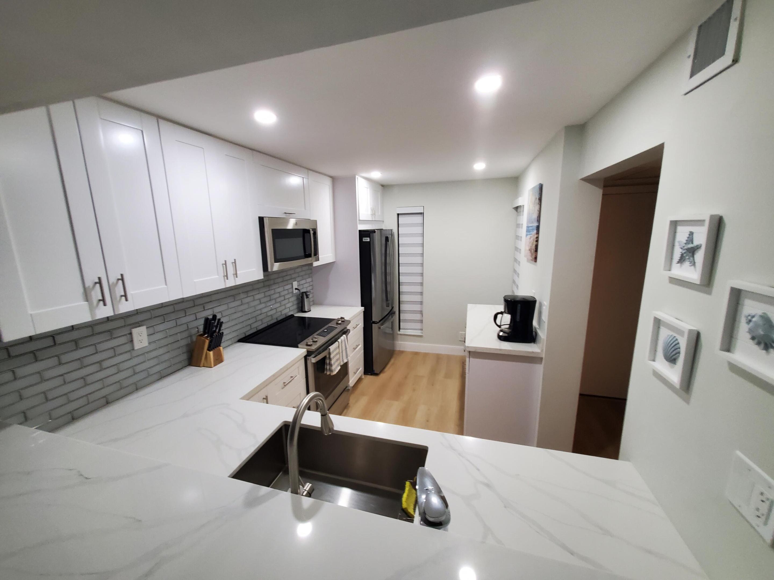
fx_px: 291
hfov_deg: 106.2
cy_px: 290
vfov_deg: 89.9
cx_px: 387
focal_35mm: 13
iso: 320
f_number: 2.2
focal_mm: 1.8
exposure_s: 1/60
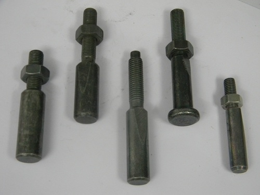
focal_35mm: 56
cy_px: 98
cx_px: 130
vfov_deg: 26.1
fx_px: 421
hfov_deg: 34.3
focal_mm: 10.1
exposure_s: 1/22.7
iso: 400
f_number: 4.1
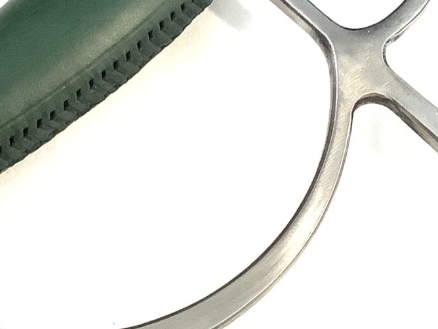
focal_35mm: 95
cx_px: 140
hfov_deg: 20.6
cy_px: 14
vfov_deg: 15.3
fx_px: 1202
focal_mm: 3.3
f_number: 2.4
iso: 400
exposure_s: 1/60
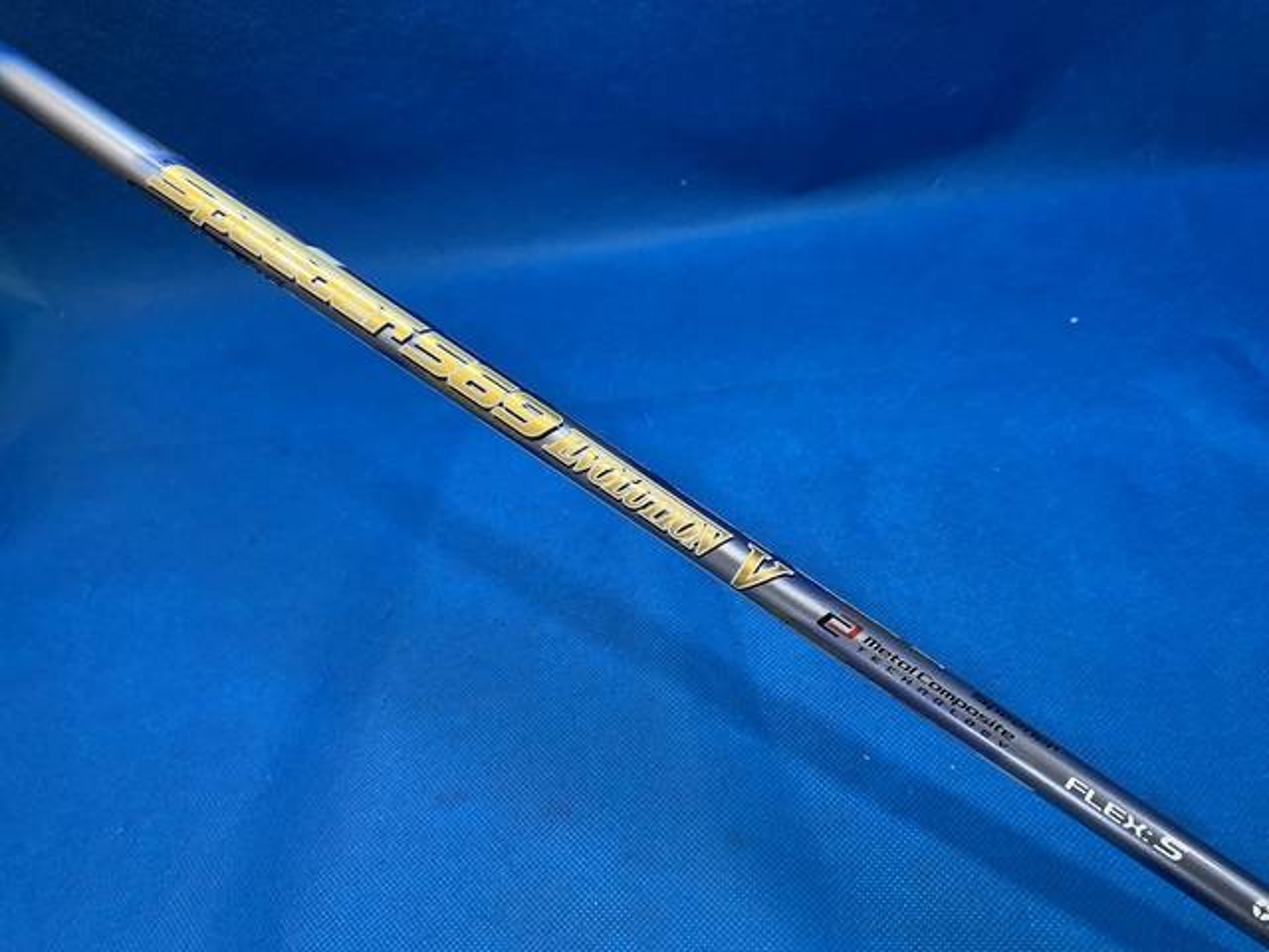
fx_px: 953
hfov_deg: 67.3
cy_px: 476
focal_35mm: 26
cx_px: 634
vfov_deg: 53.1
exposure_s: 1/60
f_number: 1.8
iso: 80
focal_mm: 4.25
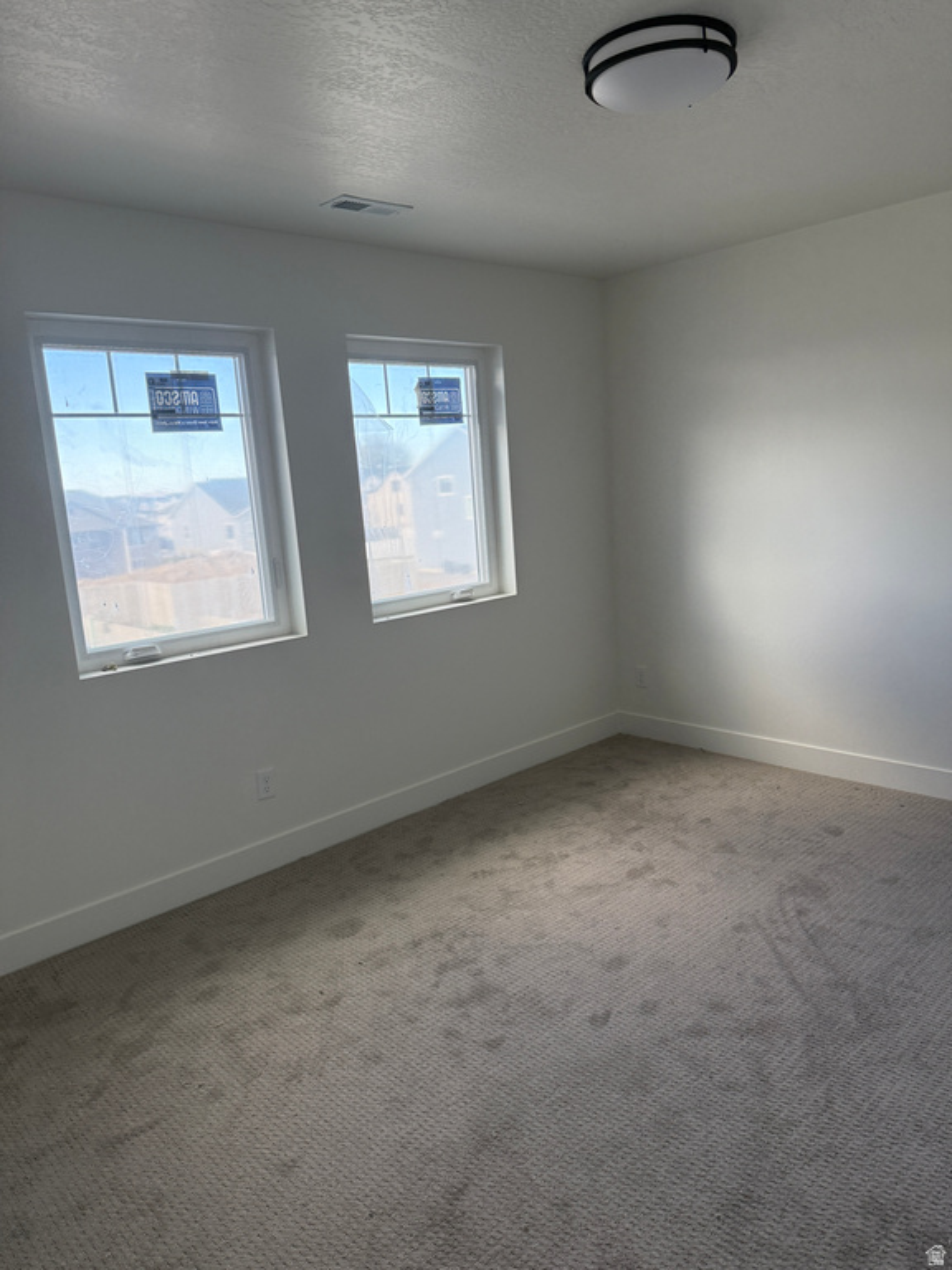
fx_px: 880
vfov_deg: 71.6
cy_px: 635
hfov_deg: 56.8
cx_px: 476
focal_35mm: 24
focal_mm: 6.76
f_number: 1.78
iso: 200
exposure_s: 1/218
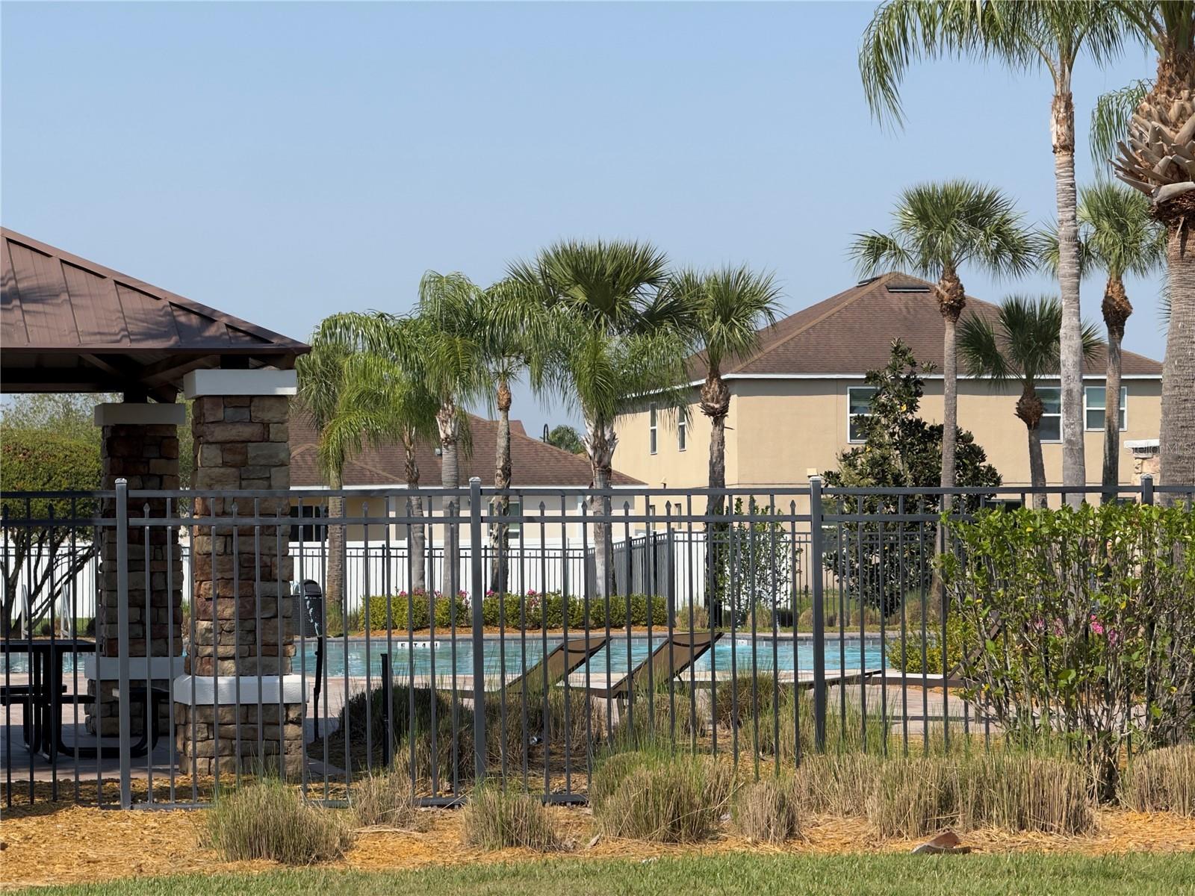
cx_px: 598
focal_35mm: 120
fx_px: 4143
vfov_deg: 12.3
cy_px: 448
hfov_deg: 16.4
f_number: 2.8
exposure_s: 1/1368
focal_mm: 15.66
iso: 50
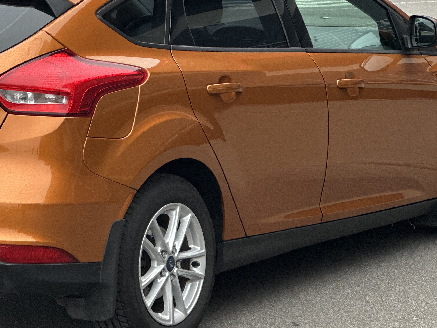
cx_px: 114
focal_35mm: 146
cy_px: 111
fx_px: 1843
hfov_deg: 13.5
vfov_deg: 10.2
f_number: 2.8
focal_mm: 9
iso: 160
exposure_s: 1/121
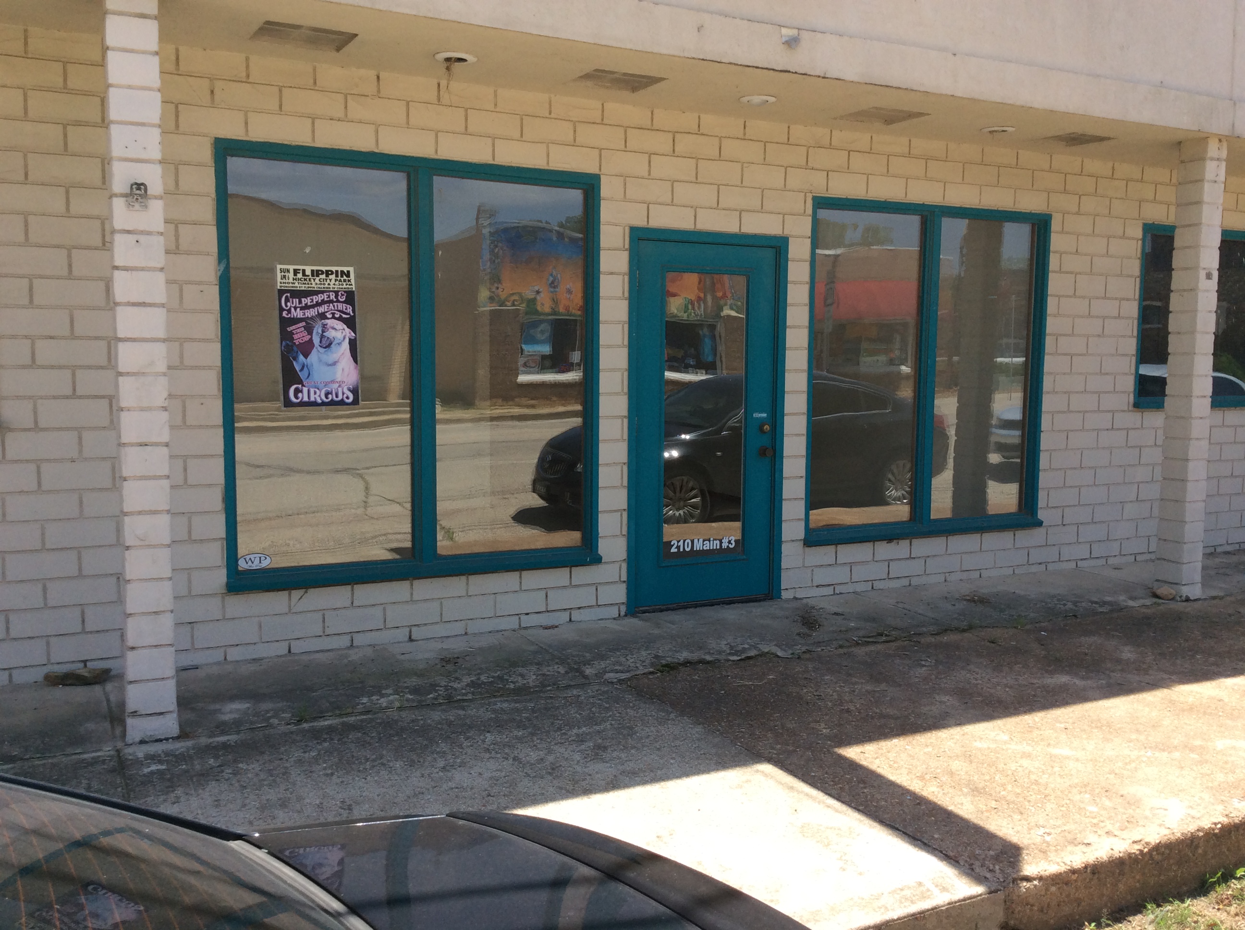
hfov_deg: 55.4
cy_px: 465
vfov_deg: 42.8
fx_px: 1185
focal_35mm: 33
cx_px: 622
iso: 32
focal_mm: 3.3
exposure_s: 1/665
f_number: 2.4
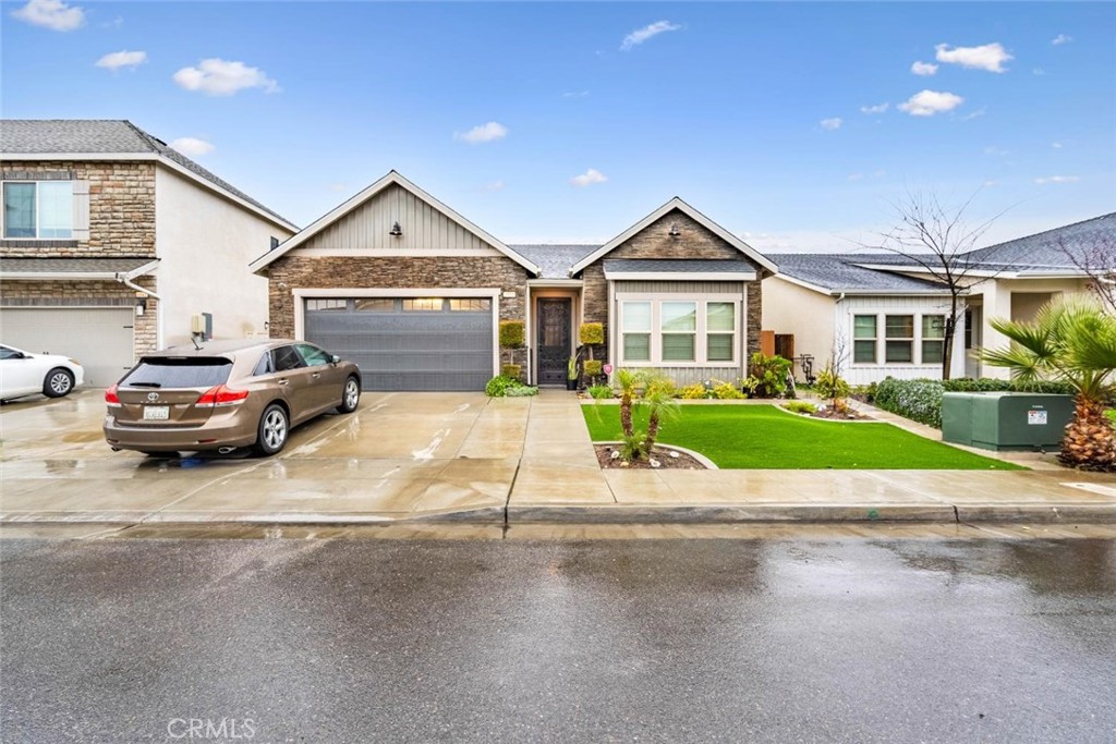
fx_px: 496
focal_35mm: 16
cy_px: 372
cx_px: 558
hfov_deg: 96.7
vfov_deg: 73.8
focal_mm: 16
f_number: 11
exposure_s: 1/200
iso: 800
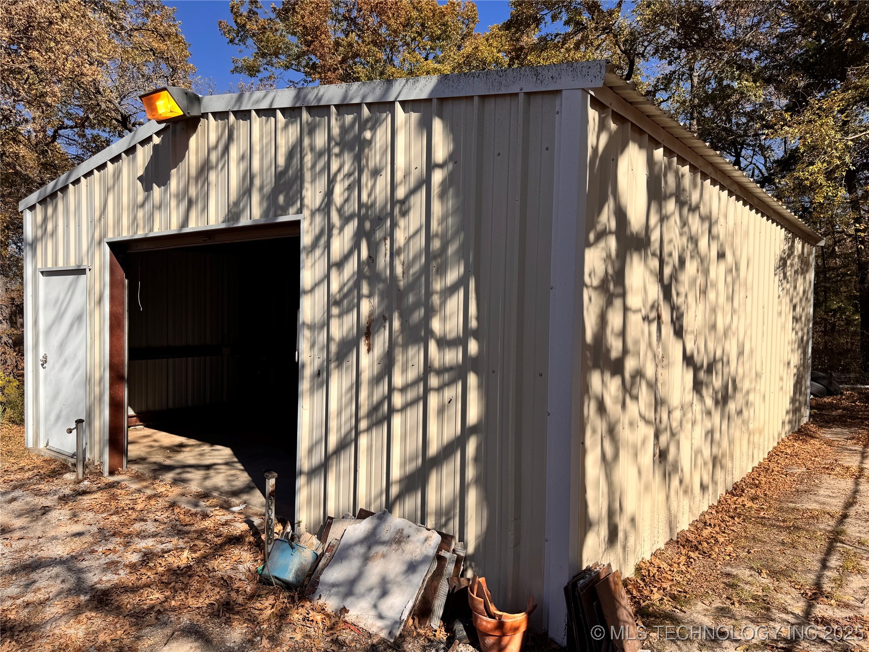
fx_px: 602
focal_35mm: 24
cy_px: 326
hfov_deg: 71.6
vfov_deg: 56.8
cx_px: 434
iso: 80
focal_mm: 6.76
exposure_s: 1/4608
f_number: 1.78
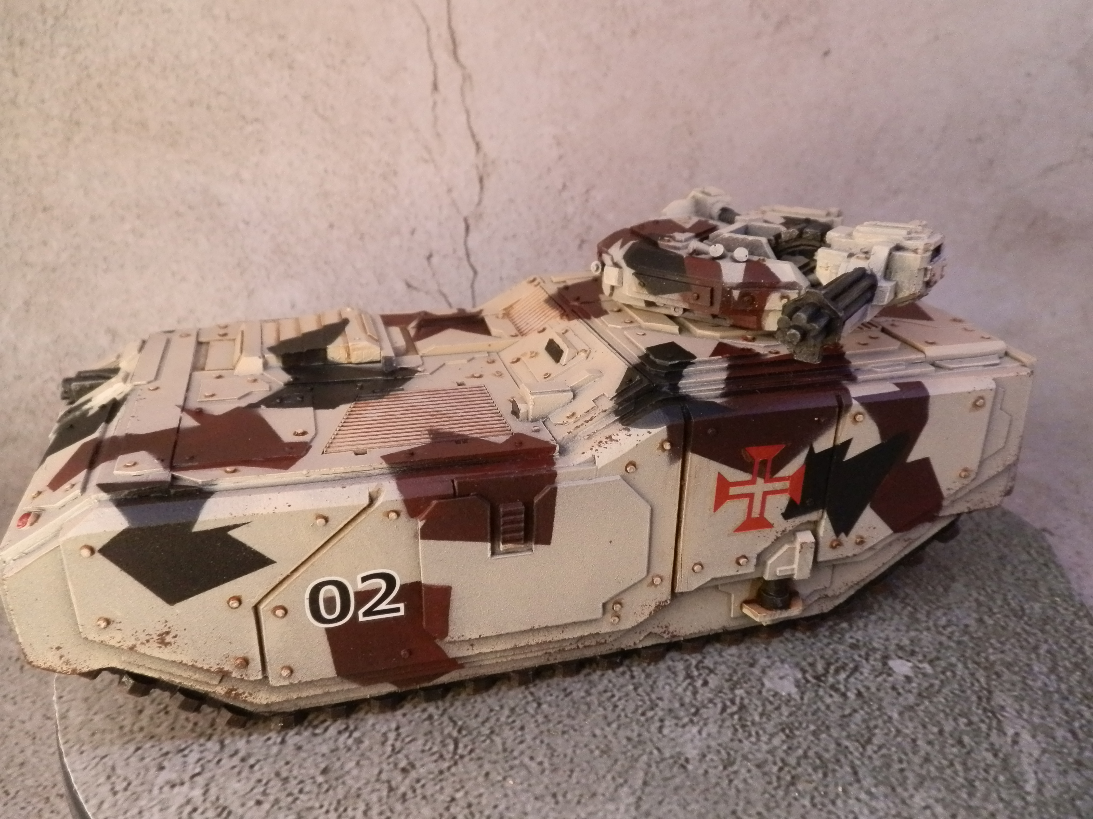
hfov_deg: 63.4
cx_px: 546
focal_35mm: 28
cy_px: 410
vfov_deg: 49.7
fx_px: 884
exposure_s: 1/125
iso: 400
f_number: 3.1
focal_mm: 5
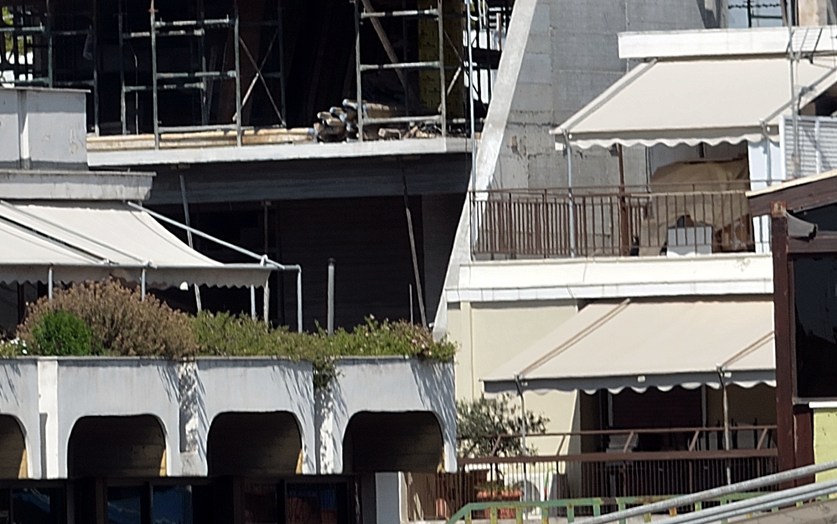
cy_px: -353
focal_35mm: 646
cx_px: -191
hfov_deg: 3.2
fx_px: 14737
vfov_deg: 2.0
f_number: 9
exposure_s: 1/250
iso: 100
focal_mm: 116
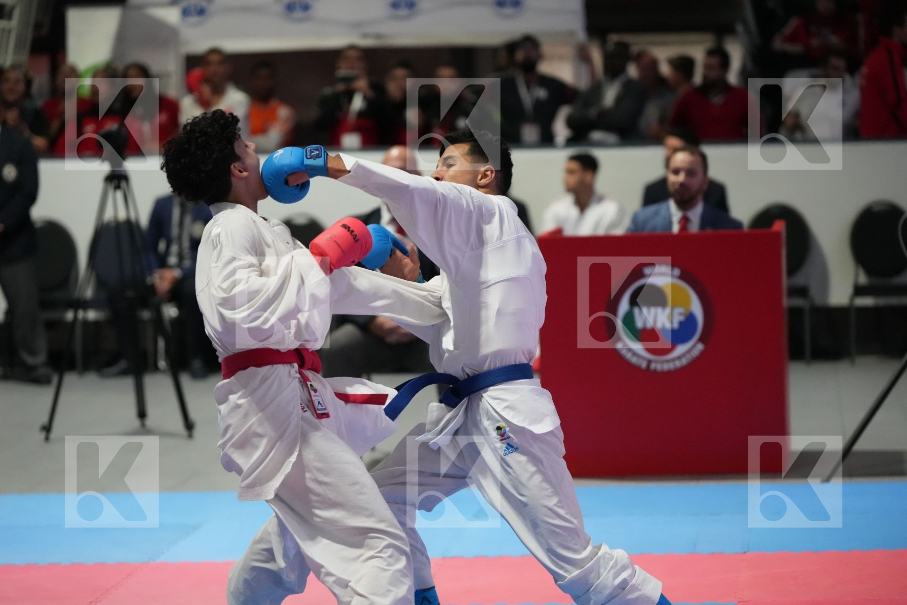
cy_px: 302
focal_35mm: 126
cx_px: 454
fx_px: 3174
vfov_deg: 10.9
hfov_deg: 16.3
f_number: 2.8
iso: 8000
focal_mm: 126
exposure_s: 1/800
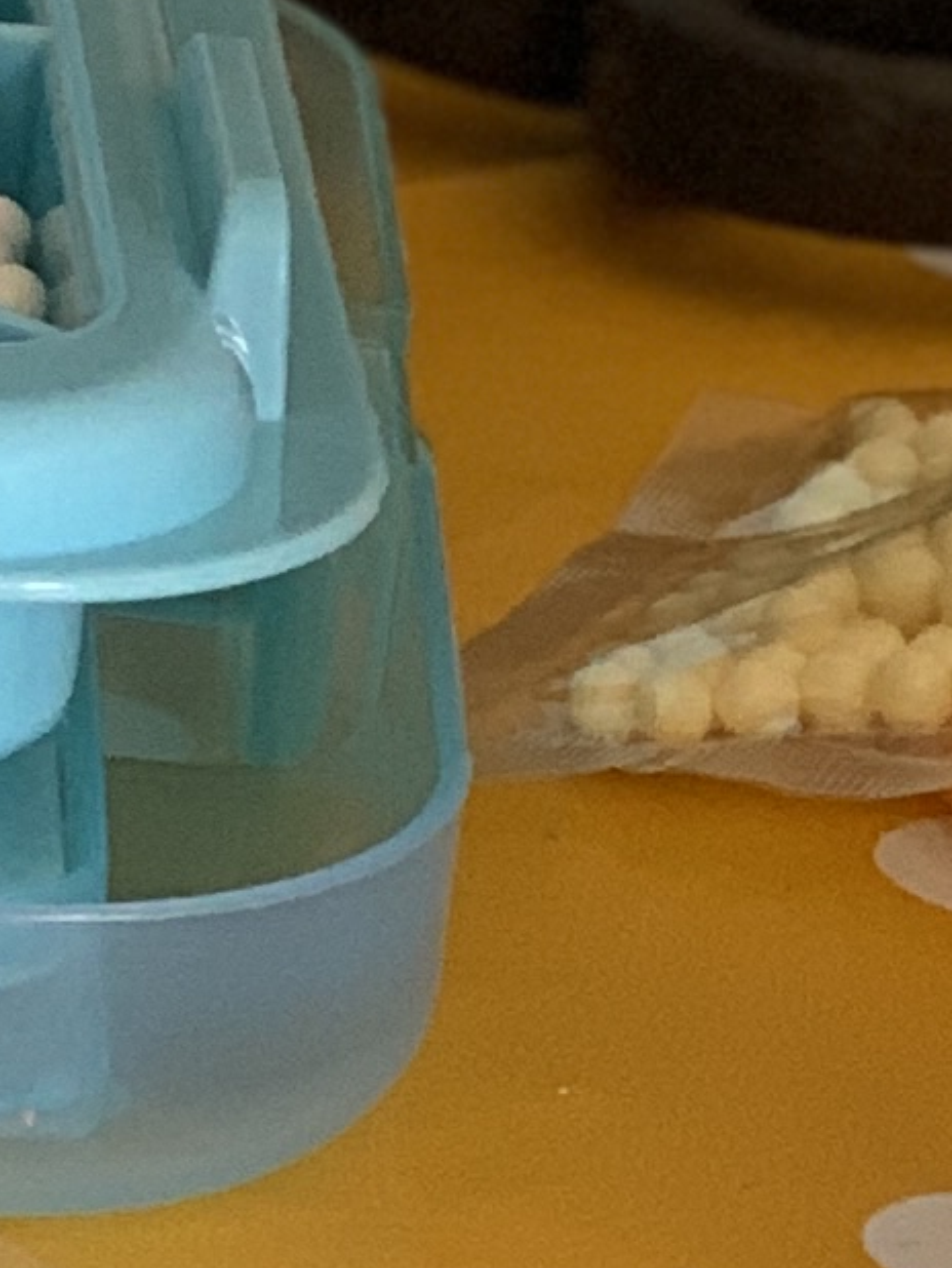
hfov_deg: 4.3
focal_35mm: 339
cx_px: -1215
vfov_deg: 5.7
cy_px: -1598
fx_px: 12422
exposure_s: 1/122
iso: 100
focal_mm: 6
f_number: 2.4
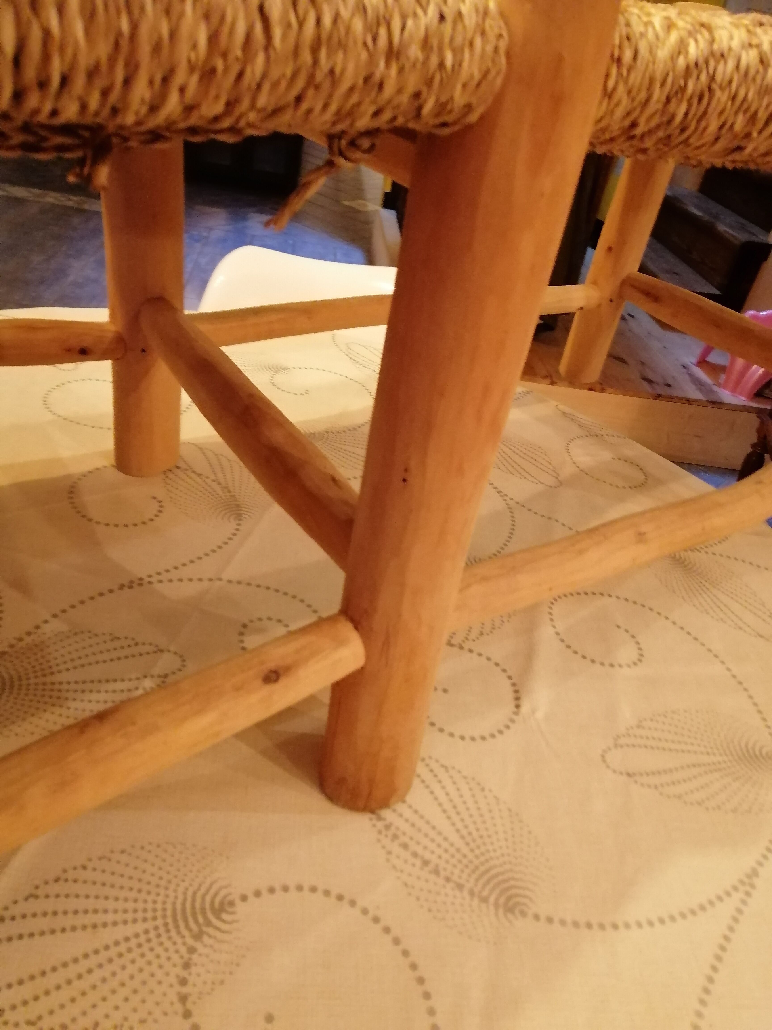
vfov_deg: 67.3
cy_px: 515
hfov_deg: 53.1
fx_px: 773
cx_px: 386
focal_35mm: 26
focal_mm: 3.95
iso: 800
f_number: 1.8
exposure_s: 1/20
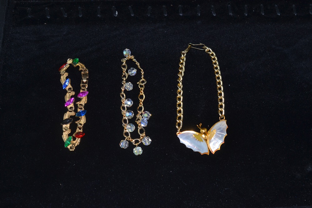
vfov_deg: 22.6
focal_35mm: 60
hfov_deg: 33.4
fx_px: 520
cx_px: 156
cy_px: 104
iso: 100
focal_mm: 40
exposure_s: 1/60
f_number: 8
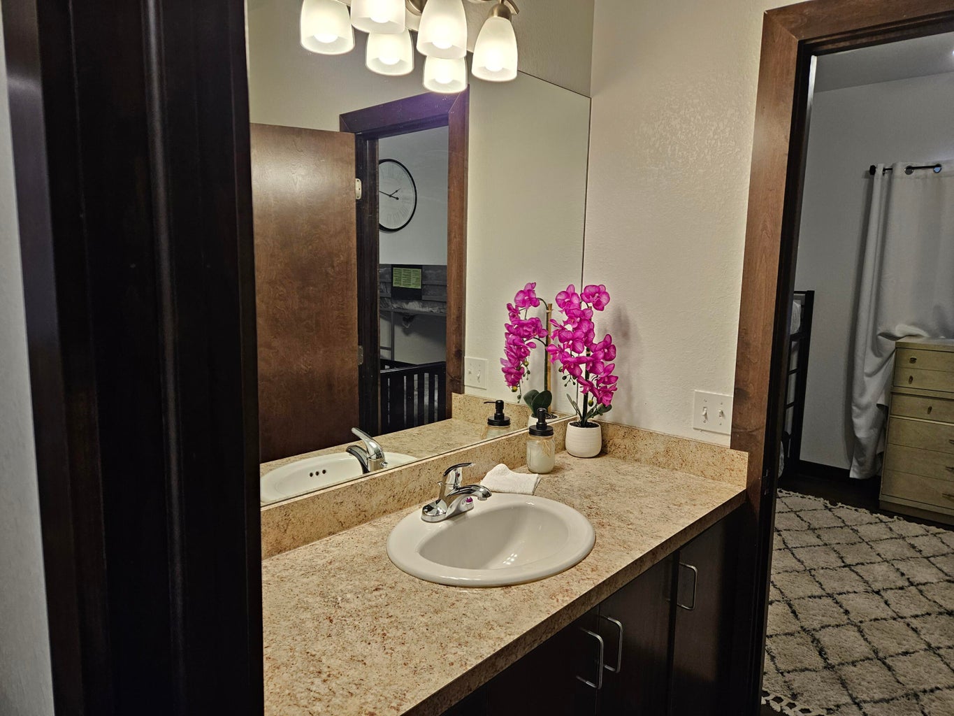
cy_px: 358
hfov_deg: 73.9
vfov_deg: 58.9
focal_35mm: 23
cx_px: 477
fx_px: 634
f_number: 1.8
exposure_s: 1/120
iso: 160
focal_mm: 5.4
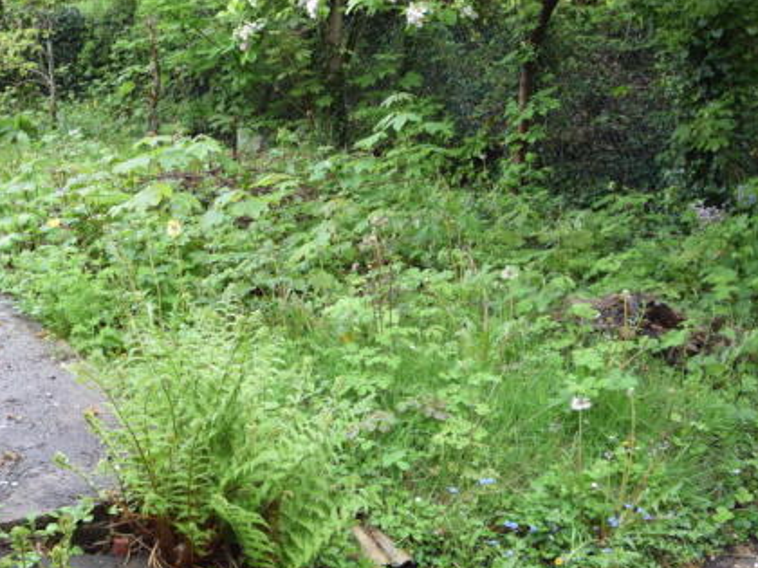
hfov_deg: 41.8
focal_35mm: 45
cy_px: 365
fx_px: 985
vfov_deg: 32.0
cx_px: 285
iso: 800
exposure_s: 1/160
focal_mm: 20
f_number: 6.3
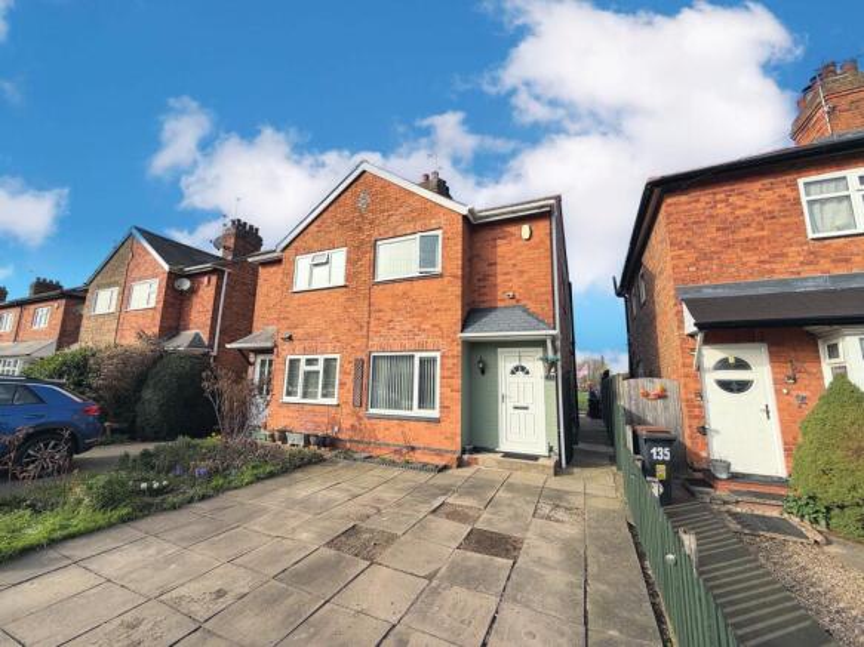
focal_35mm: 14
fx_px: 349
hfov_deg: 102.1
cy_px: 324
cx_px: 432
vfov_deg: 85.7
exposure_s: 1/770
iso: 25
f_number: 2.2
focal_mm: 2.22
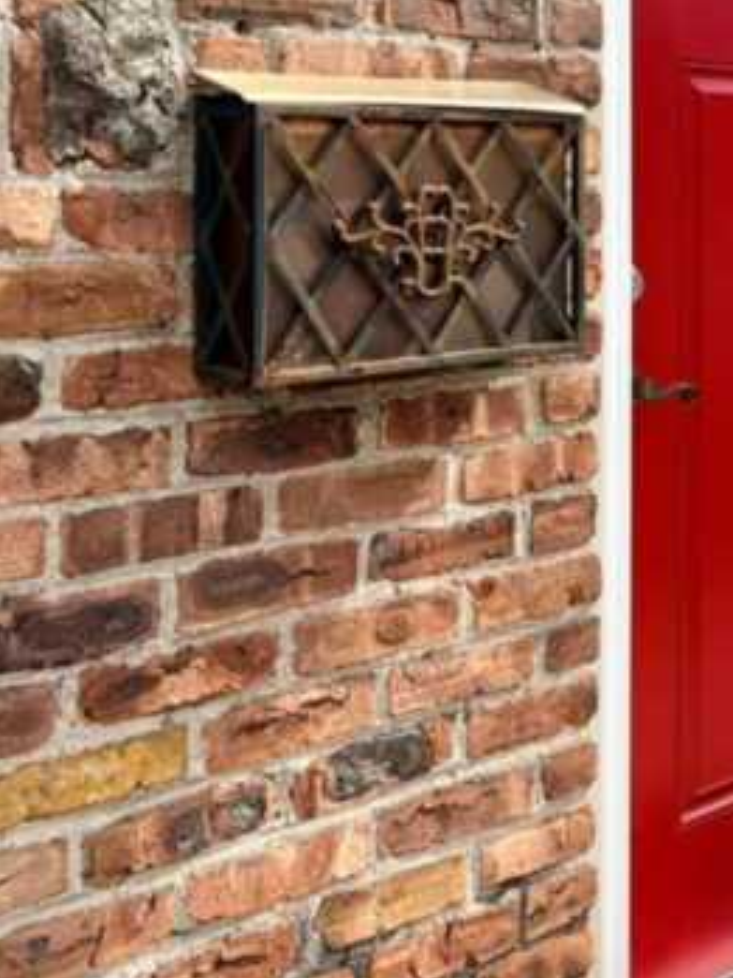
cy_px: 174
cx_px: 803
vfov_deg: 34.9
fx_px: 1496
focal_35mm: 53
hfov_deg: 25.5
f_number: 1.78
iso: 100
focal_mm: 6.76
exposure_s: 1/2907
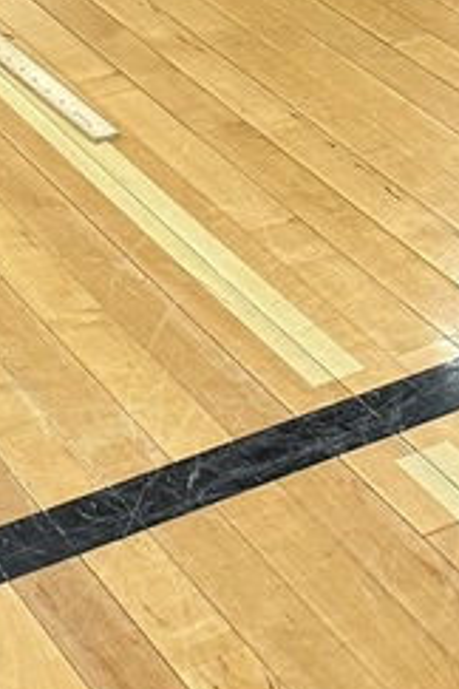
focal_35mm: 105
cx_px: -122
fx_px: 2008
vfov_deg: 16.8
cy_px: -471
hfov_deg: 12.7
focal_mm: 6.86
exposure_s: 1/120
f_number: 1.78
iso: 200
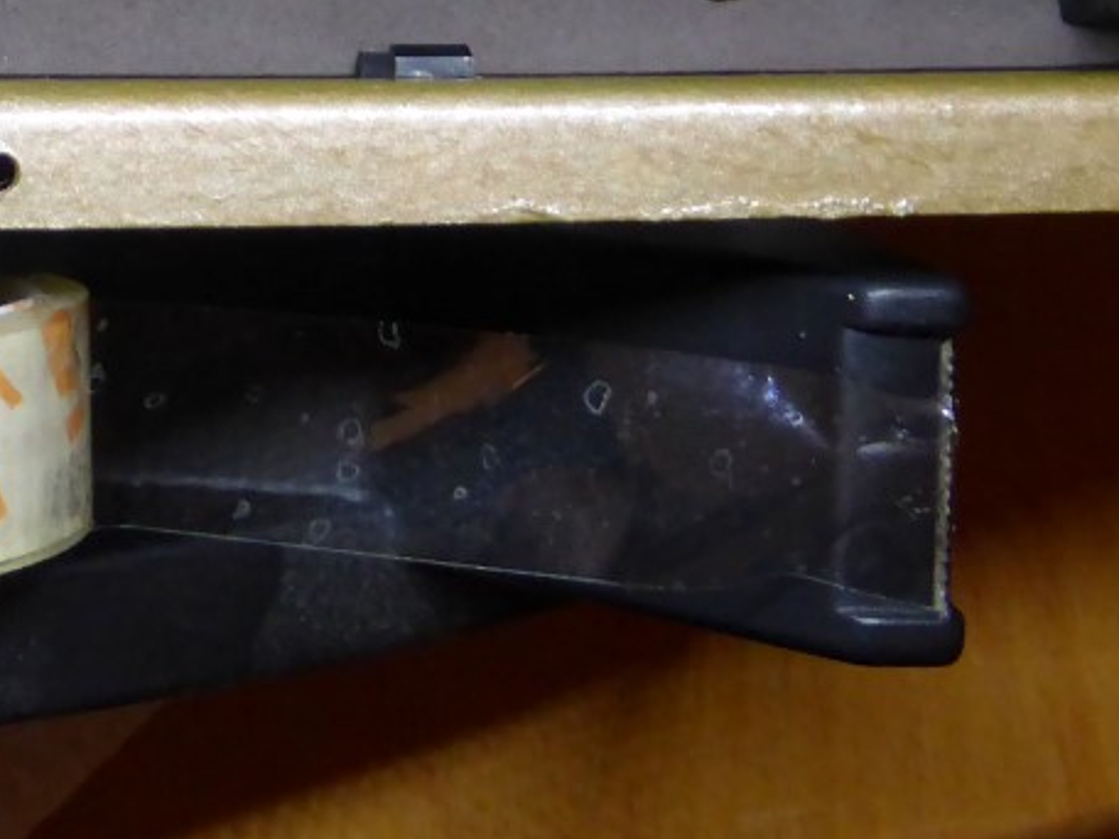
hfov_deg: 24.4
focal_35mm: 79
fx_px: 2554
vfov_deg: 16.8
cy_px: -444
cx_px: 258
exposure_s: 1/20
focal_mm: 4.3
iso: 400
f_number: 3.3
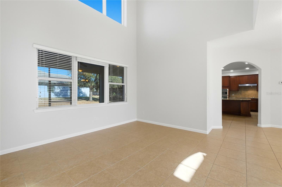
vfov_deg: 77.2
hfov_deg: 100.5
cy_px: 94
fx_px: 117
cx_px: 141
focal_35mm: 15
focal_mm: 10
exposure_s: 1/125
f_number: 7.1
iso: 100
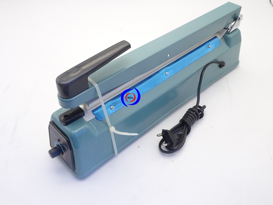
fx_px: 268
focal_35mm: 34
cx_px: 136
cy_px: 102
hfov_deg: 54.0
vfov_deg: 41.8
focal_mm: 5.79
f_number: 5
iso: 100
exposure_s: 1/20
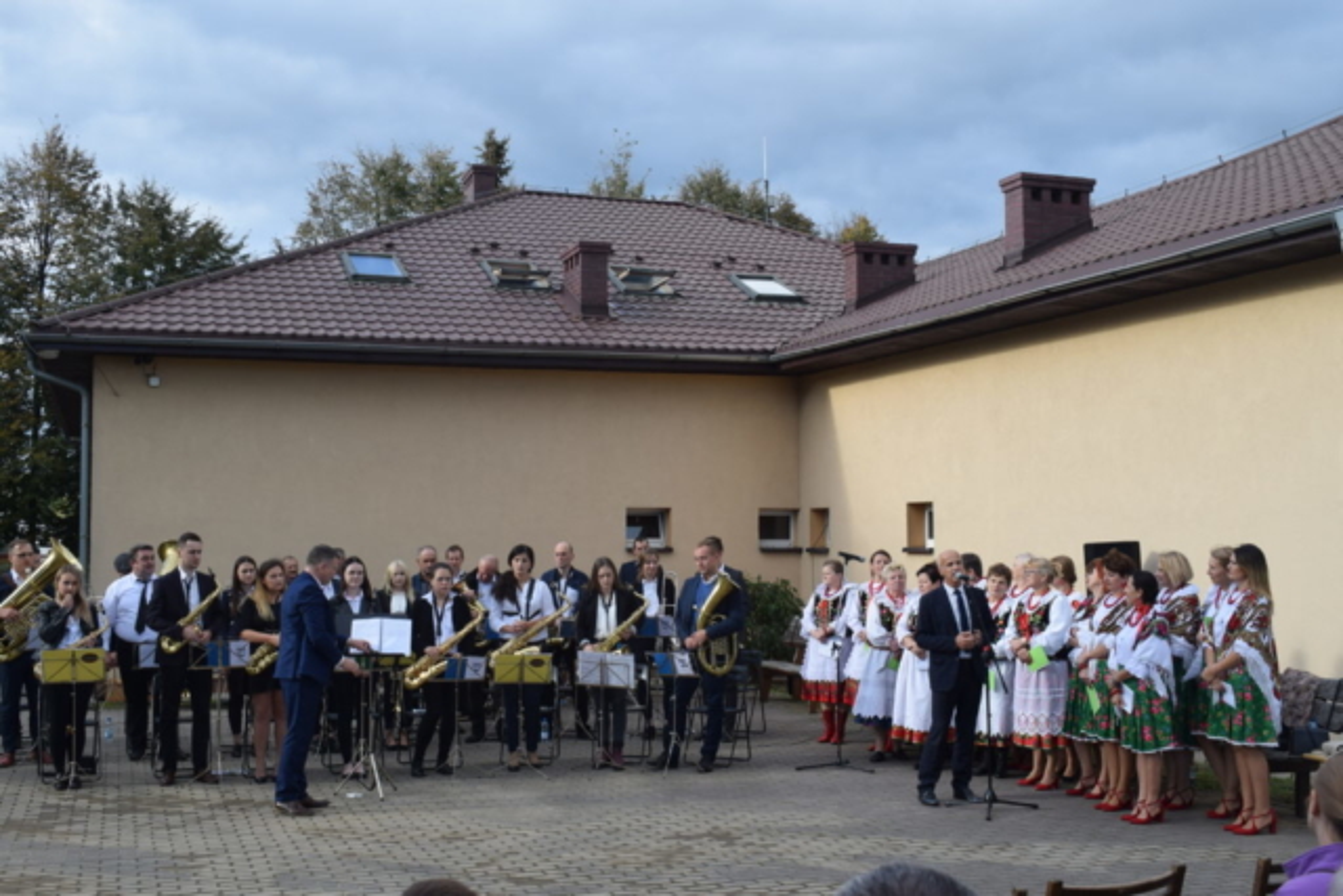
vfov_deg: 33.0
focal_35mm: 40
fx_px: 1511
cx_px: 672
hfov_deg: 47.9
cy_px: 448
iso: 220
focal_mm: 27
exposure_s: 1/250
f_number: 8
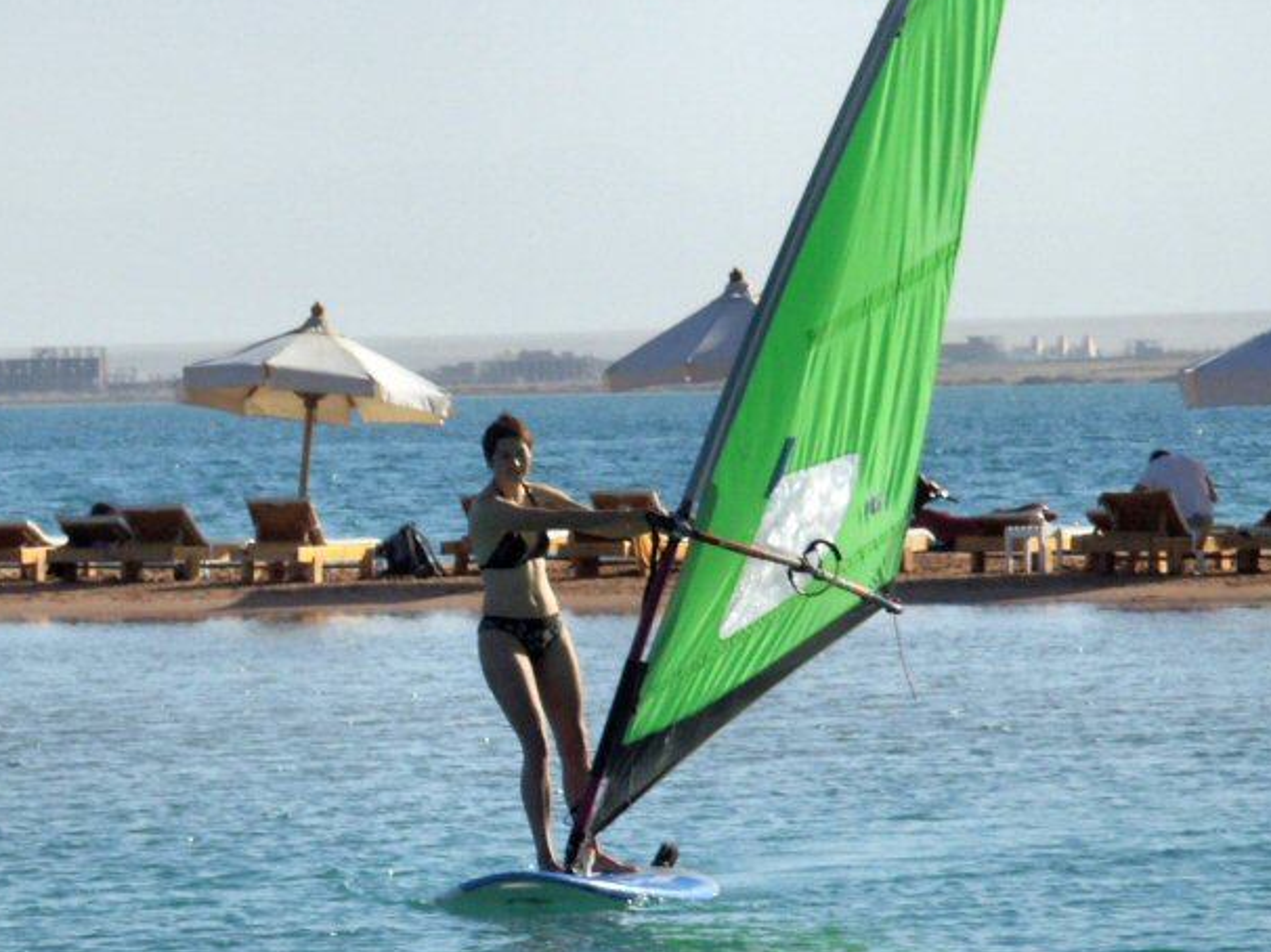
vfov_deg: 3.8
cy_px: 411
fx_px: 14461
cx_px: 232
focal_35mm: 394
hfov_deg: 5.0
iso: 64
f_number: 7.1
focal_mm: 45.66
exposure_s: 1/640
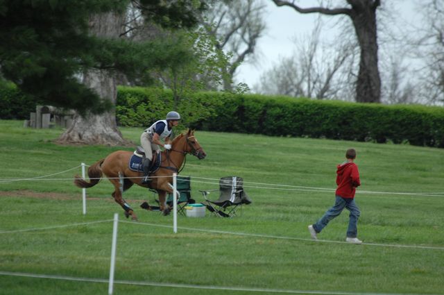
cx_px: 222
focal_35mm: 600
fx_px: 7391
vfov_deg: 2.3
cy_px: 148
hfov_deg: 3.4
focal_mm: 400
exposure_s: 1/400
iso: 400
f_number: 5.6
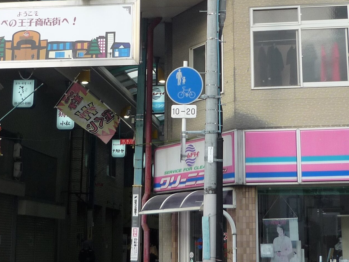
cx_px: 169
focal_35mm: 67
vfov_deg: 21.9
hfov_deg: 29.0
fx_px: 676
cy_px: 88
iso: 100
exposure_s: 1/125
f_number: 2.8
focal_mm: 5.5
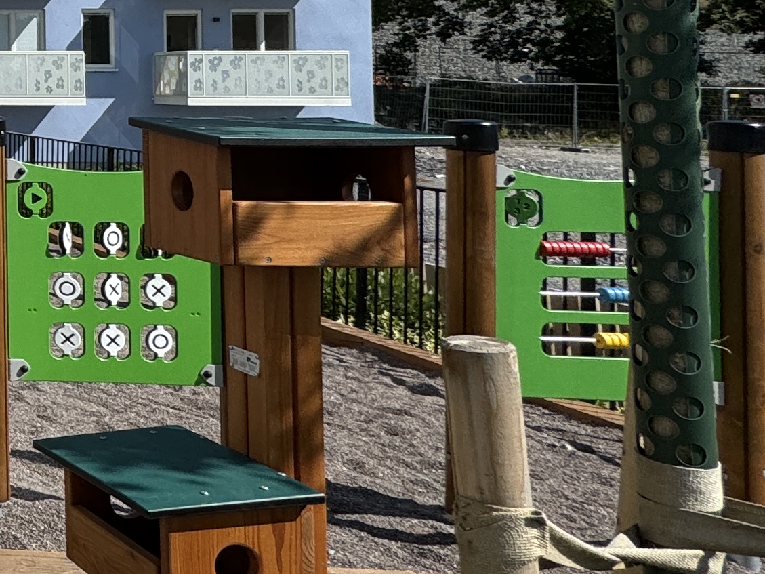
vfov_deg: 27.9
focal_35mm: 50
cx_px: -531
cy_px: 46
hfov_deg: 23.9
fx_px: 1105
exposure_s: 1/3106
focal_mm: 2.22
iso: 50
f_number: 2.2
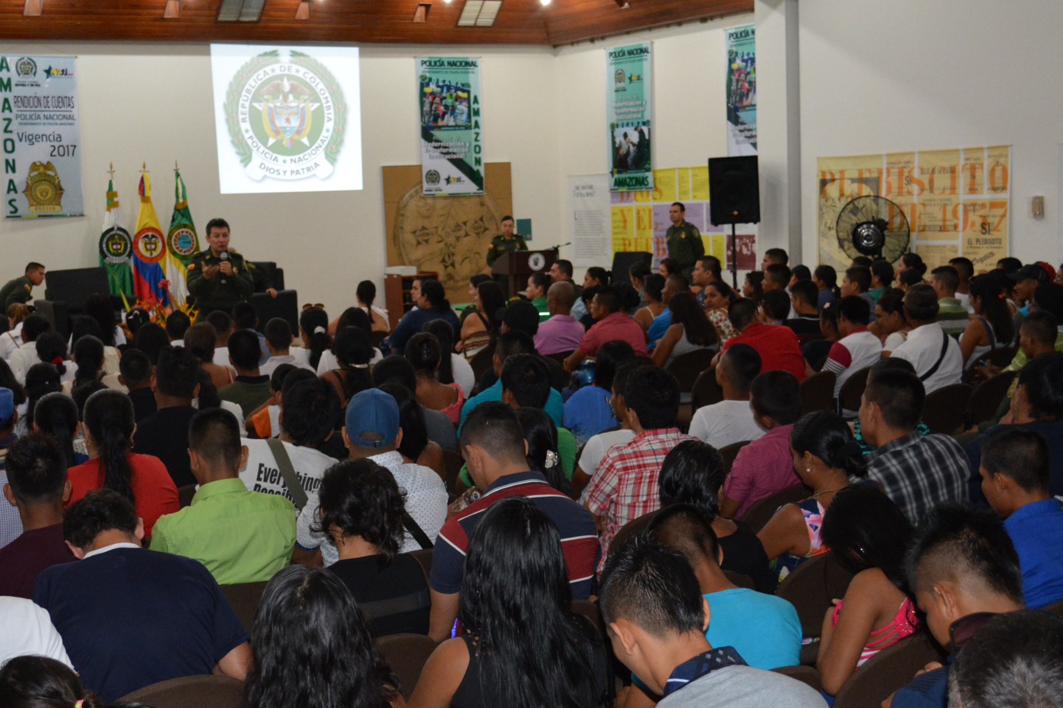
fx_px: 1565
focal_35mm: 53
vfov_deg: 25.4
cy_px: 449
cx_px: 445
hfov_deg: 37.4
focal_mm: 26
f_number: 4.2
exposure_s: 1/60
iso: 1800
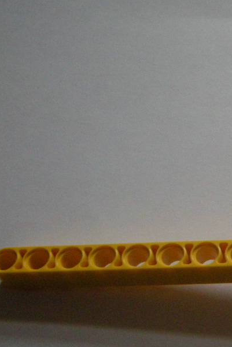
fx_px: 599
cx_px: 331
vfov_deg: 32.1
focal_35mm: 62
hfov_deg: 19.5
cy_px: 228
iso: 400
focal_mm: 4.7
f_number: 2.8
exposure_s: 1/43.7
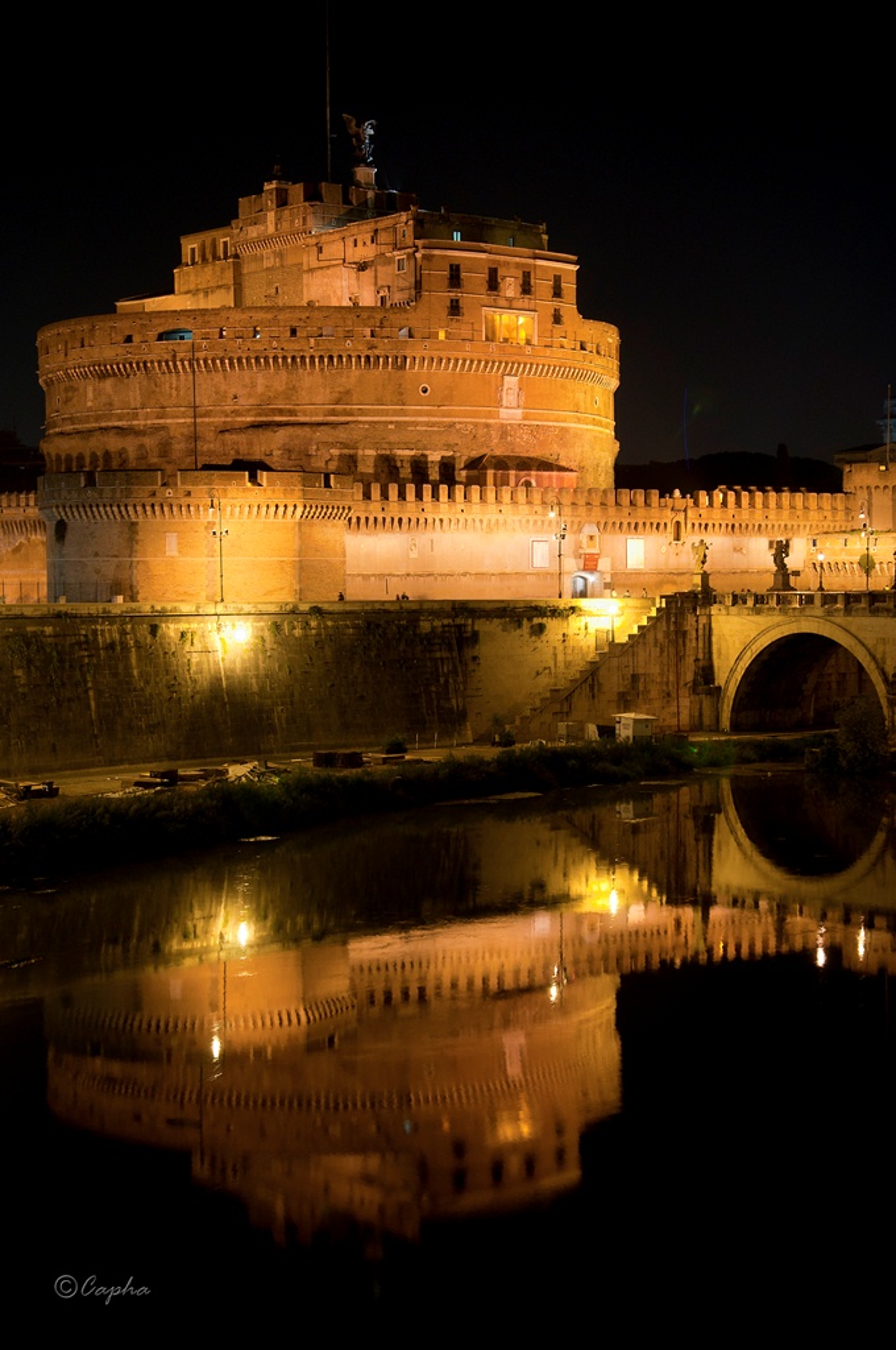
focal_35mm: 60
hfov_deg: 22.6
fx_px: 2246
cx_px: 448
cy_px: 675
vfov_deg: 33.4
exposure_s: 2
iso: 320
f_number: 9
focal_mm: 40
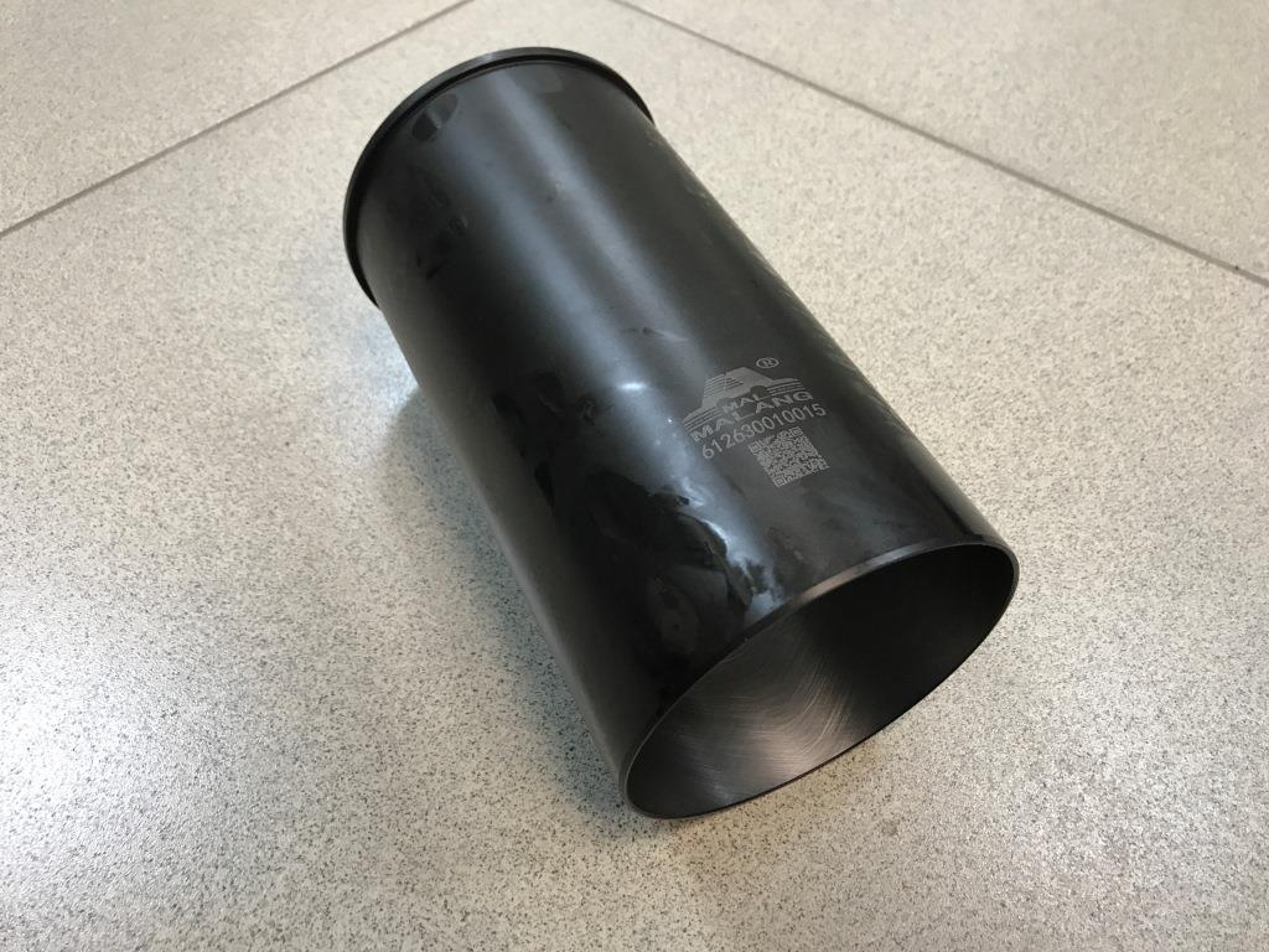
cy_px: 476
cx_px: 634
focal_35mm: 28
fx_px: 1026
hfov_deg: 63.4
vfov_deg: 49.7
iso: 40
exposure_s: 1/17
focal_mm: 3.99
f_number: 1.8
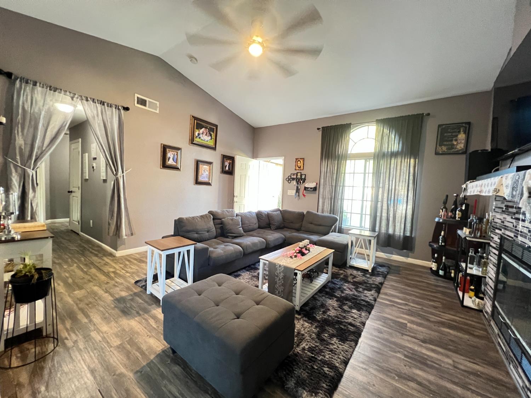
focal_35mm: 13
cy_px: 199
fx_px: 199
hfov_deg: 106.2
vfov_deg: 89.9
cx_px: 266
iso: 800
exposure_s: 1/40
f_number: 1.8
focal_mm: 1.57
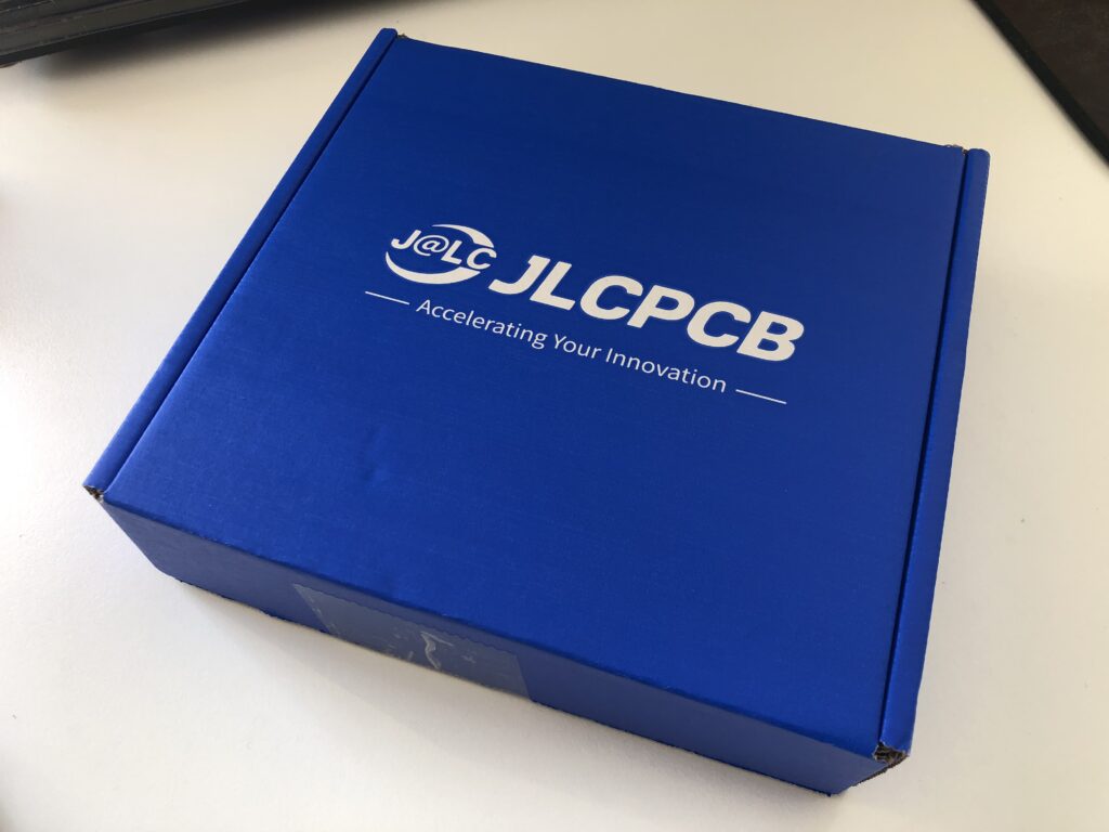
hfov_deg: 63.4
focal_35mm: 28
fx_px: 897
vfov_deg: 49.7
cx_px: 554
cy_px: 416
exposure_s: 1/120
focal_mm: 4
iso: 50
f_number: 1.8
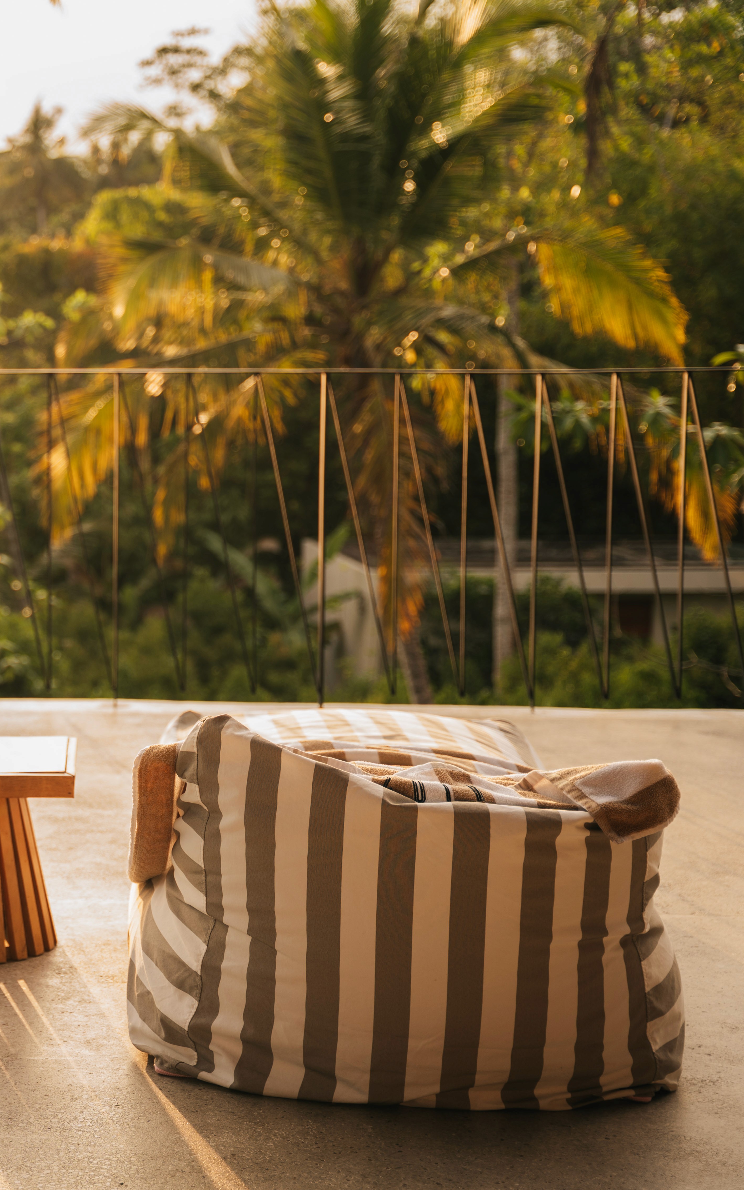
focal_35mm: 75
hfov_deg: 16.8
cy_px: 597
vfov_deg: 27.6
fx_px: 2421
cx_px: -103
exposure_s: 1/160
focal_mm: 48.4
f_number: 2.8
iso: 50
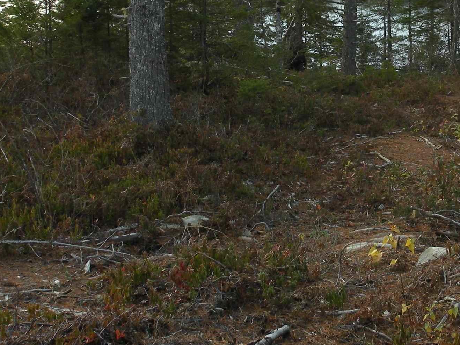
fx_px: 837
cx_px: 366
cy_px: -20
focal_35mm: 63
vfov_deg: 22.2
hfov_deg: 30.0
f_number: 3.5
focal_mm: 4.7
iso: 64
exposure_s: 1/76.8
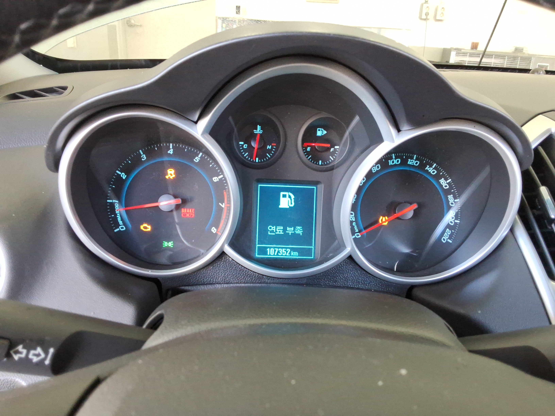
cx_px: 278
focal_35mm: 28
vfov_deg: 49.7
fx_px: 449
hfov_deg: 63.4
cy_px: 208
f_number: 1.9
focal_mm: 2.91
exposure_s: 1/30
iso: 162
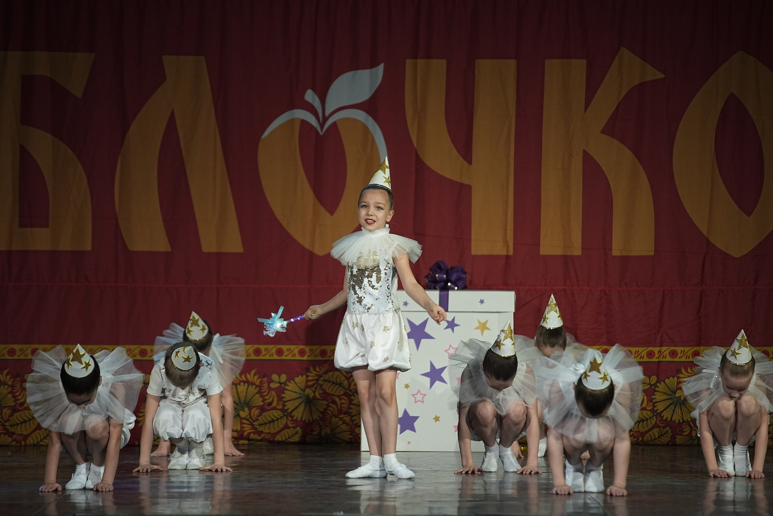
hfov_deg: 10.3
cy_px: 258
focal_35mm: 200
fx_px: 4294
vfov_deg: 6.9
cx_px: 386
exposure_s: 1/400
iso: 2000
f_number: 4
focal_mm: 200
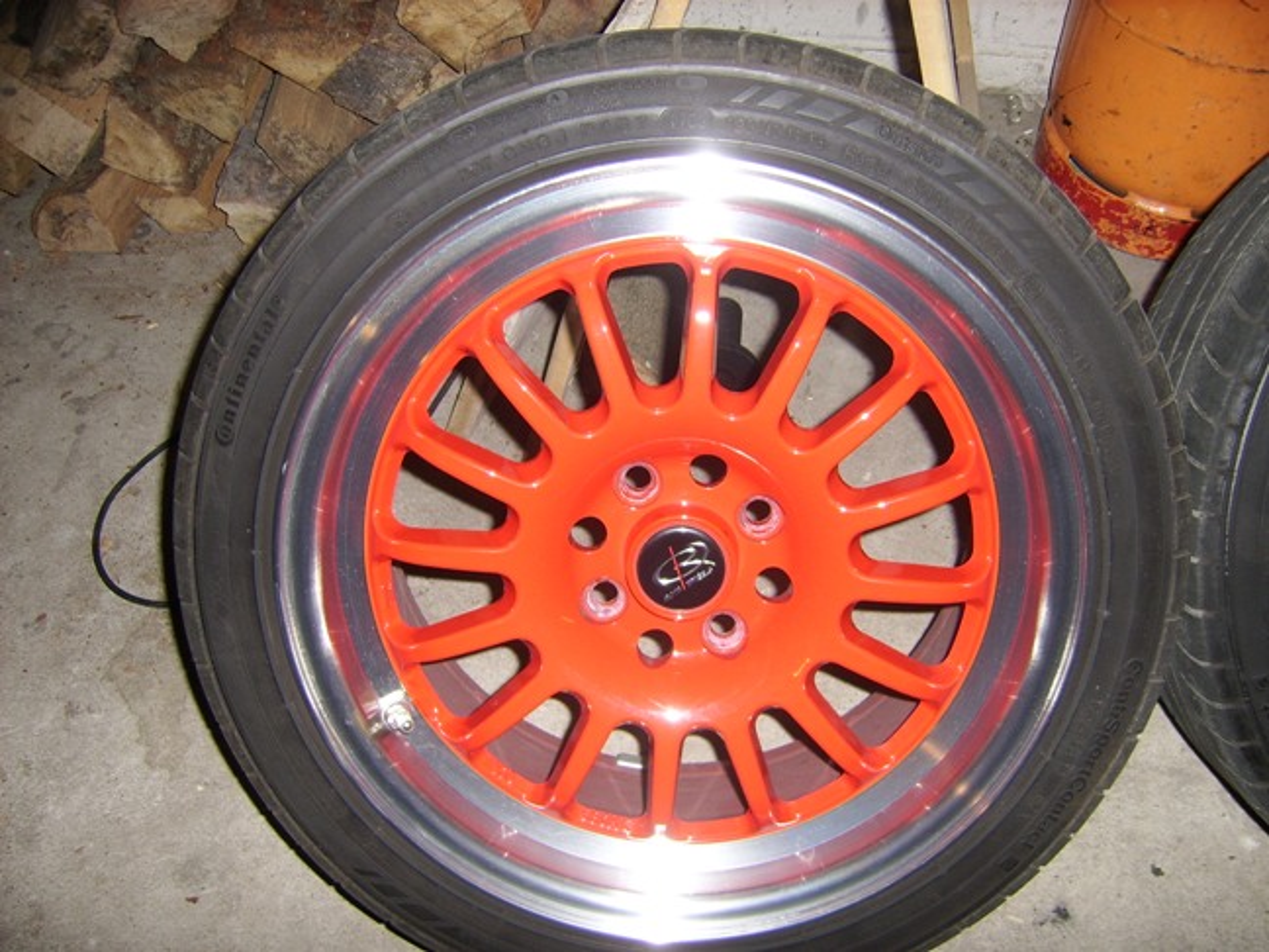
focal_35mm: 35
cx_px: 634
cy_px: 476
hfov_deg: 52.6
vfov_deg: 40.7
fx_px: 1283
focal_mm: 5.95
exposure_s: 1/30
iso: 100
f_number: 2.8
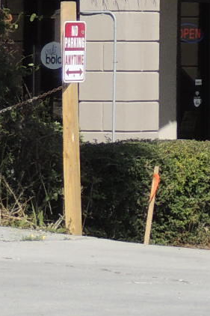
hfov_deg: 3.2
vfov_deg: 4.9
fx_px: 3678
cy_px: -132
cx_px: 667
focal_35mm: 420
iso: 100
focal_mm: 13.3
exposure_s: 1/800
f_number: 3.9
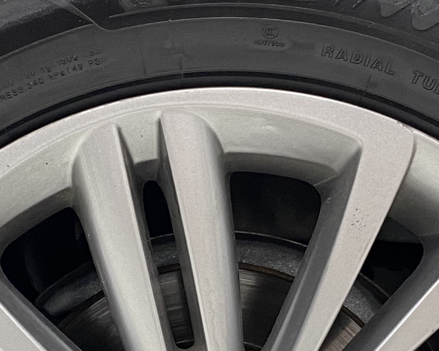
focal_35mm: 109
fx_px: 1416
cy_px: 409
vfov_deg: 13.8
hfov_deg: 17.6
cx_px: 192
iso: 80
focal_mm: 4.25
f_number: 1.8
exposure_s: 1/50
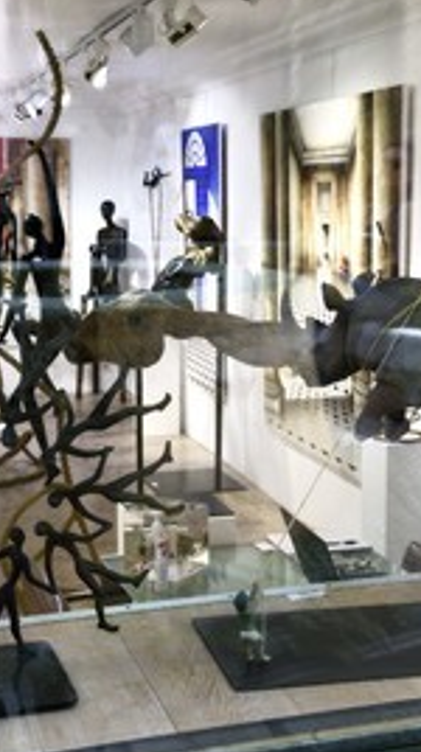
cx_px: 167
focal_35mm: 56
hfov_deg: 21.3
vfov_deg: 37.3
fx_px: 1116
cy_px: 373
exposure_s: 1/40
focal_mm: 34
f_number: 7.1
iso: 200
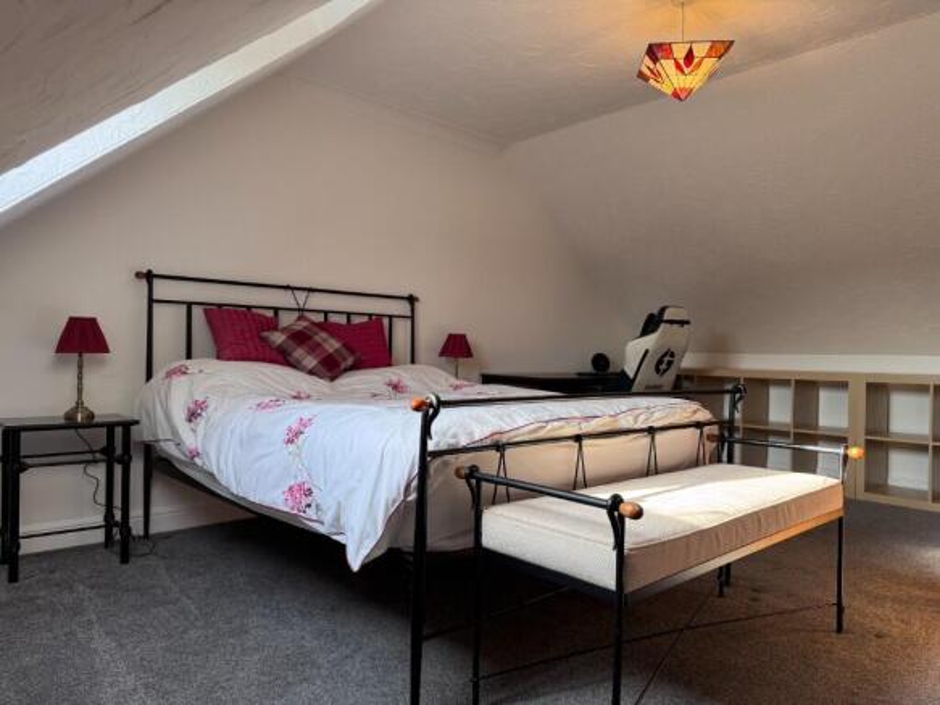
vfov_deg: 56.8
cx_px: 470
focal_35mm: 24
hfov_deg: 71.6
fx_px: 652
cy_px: 352
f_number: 1.78
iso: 50
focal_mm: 6.76
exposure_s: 1/121
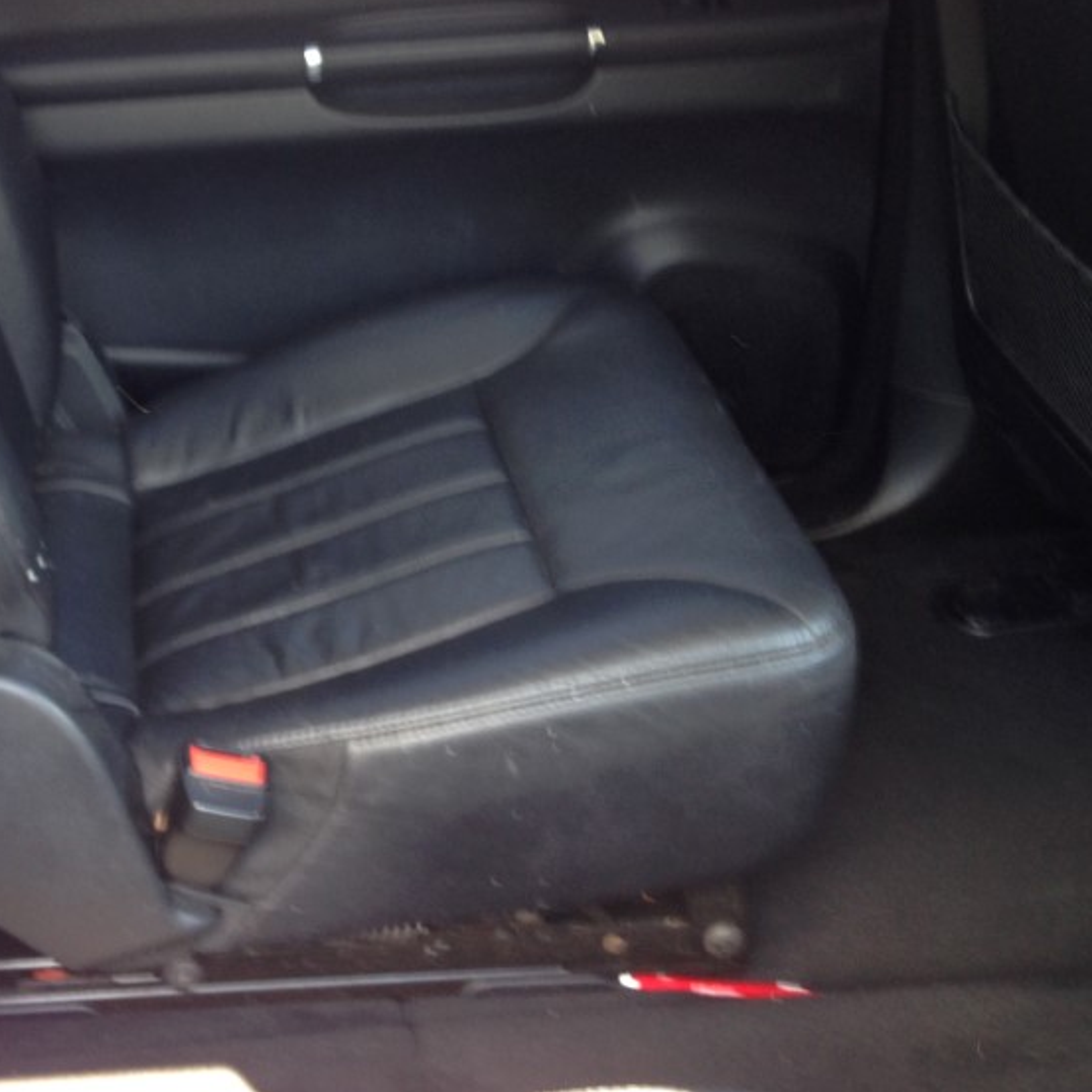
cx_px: 209
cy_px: 367
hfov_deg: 30.8
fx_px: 1927
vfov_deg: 31.4
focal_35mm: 54
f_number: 2.4
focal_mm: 4.12
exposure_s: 1/20
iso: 64
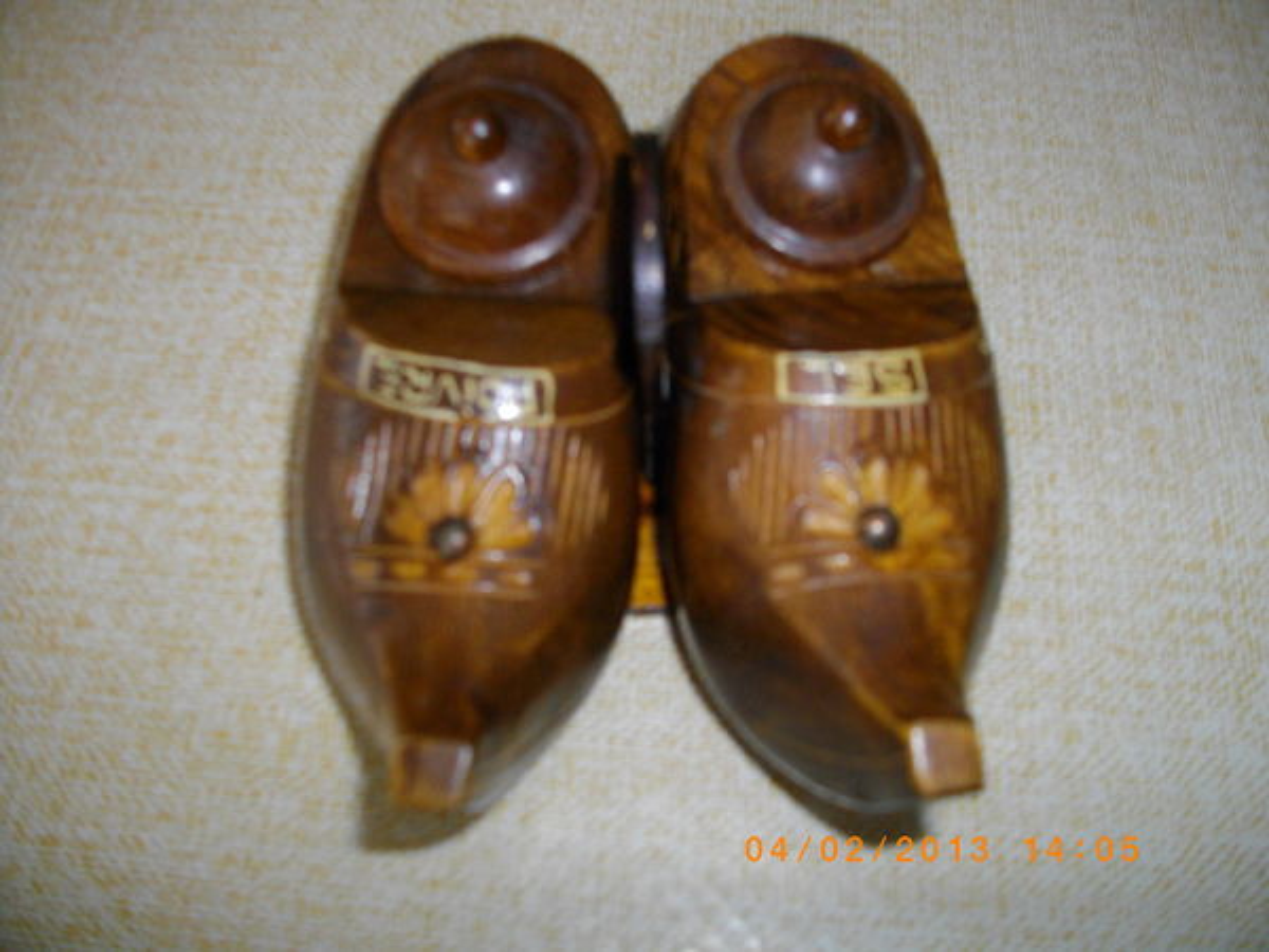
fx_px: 1173
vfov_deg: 44.2
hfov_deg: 56.8
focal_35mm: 32
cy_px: 476
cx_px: 634
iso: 200
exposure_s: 1/30
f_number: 2.9
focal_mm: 5.7
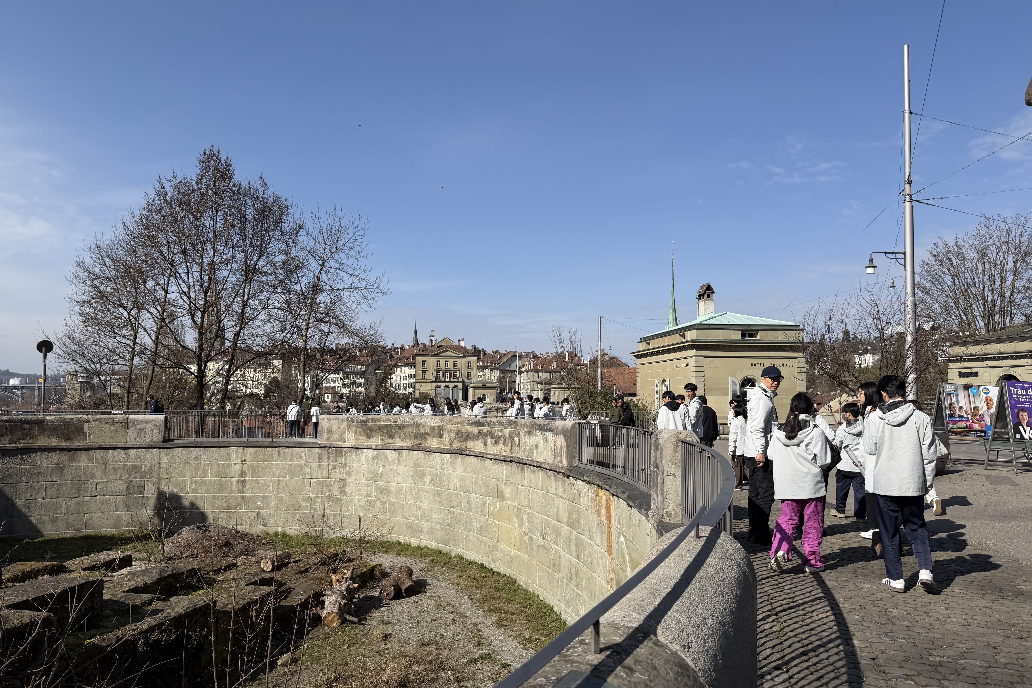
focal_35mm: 25
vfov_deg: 51.2
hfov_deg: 71.5
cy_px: 371
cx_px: 515
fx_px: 717
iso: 80
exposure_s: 1/6711
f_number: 1.78
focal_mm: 6.76
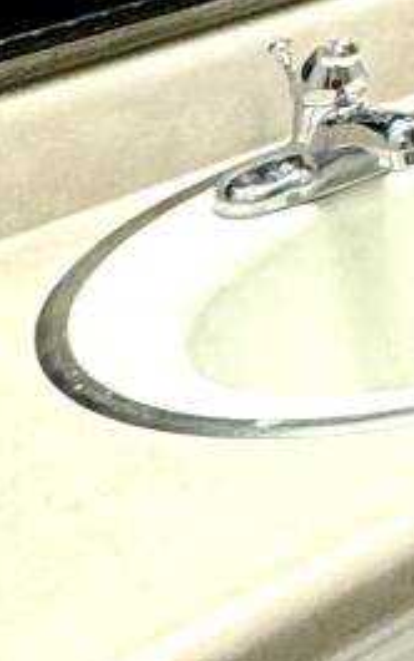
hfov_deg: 8.2
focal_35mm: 112
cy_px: -501
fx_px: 2019
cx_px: 1546
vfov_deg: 16.0
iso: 200
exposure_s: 1/120
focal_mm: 2.22
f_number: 2.2
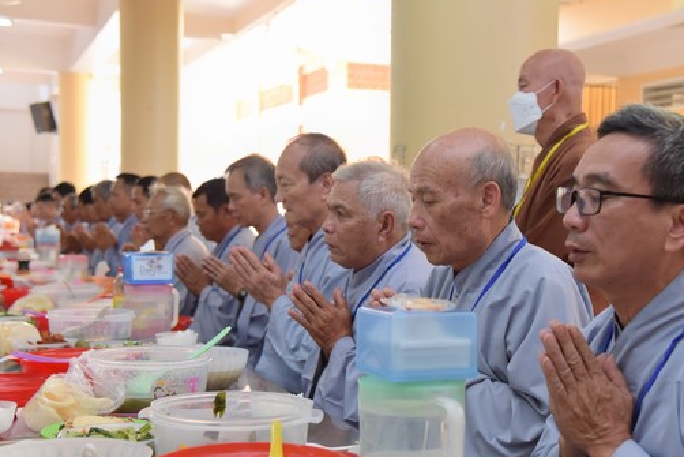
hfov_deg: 35.0
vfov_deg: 23.8
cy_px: 244
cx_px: 394
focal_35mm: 57
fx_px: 1083
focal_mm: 44
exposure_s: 1/80
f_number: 5
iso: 640
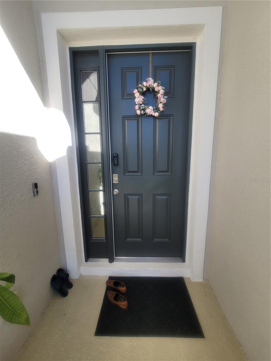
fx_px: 136
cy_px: 180
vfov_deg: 106.2
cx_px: 136
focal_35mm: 13
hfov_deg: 89.9
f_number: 2.2
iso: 64
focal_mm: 2.2
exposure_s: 1/539
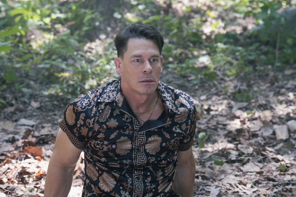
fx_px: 945
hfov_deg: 17.8
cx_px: 148
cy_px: 98
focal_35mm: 115
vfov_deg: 11.9
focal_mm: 115
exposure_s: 1/400
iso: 1250
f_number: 5.6
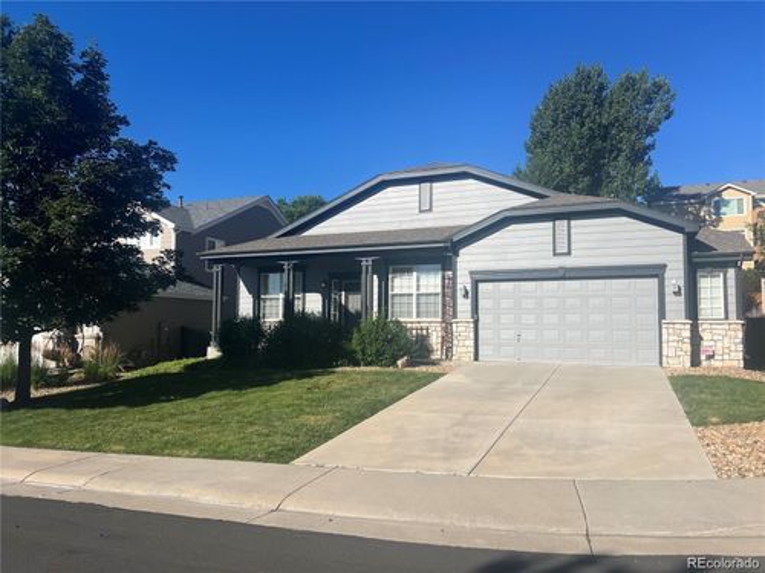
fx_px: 575
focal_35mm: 26
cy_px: 286
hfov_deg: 67.3
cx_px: 382
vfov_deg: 53.1
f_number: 1.5
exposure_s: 1/5076
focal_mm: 5.7
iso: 50
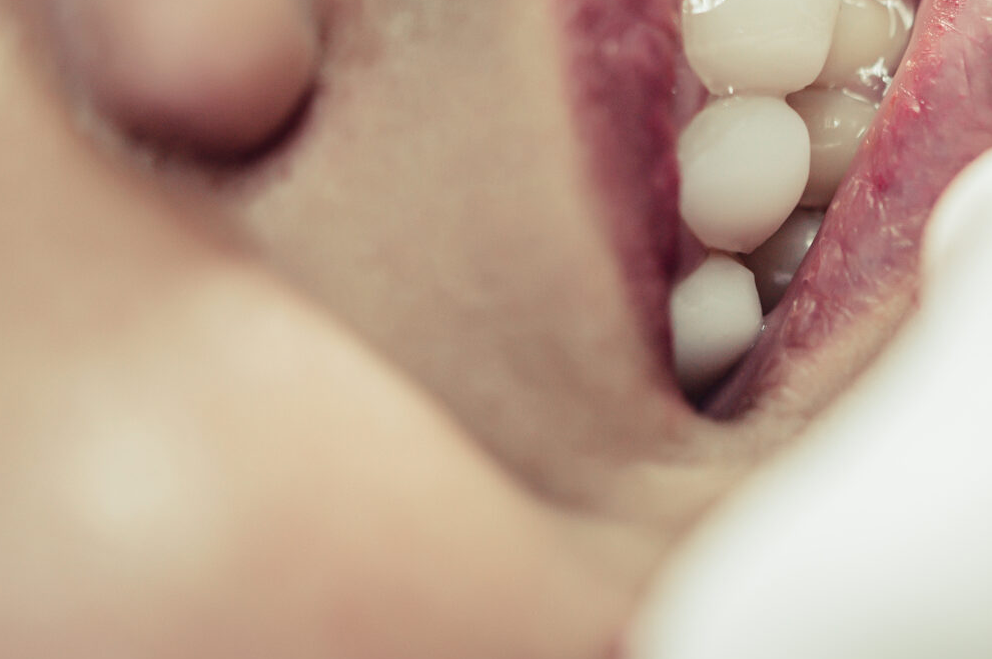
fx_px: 4267
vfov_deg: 8.8
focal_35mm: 155
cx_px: 763
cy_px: 20
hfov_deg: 13.2
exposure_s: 1/80
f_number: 3.2
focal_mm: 60
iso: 400
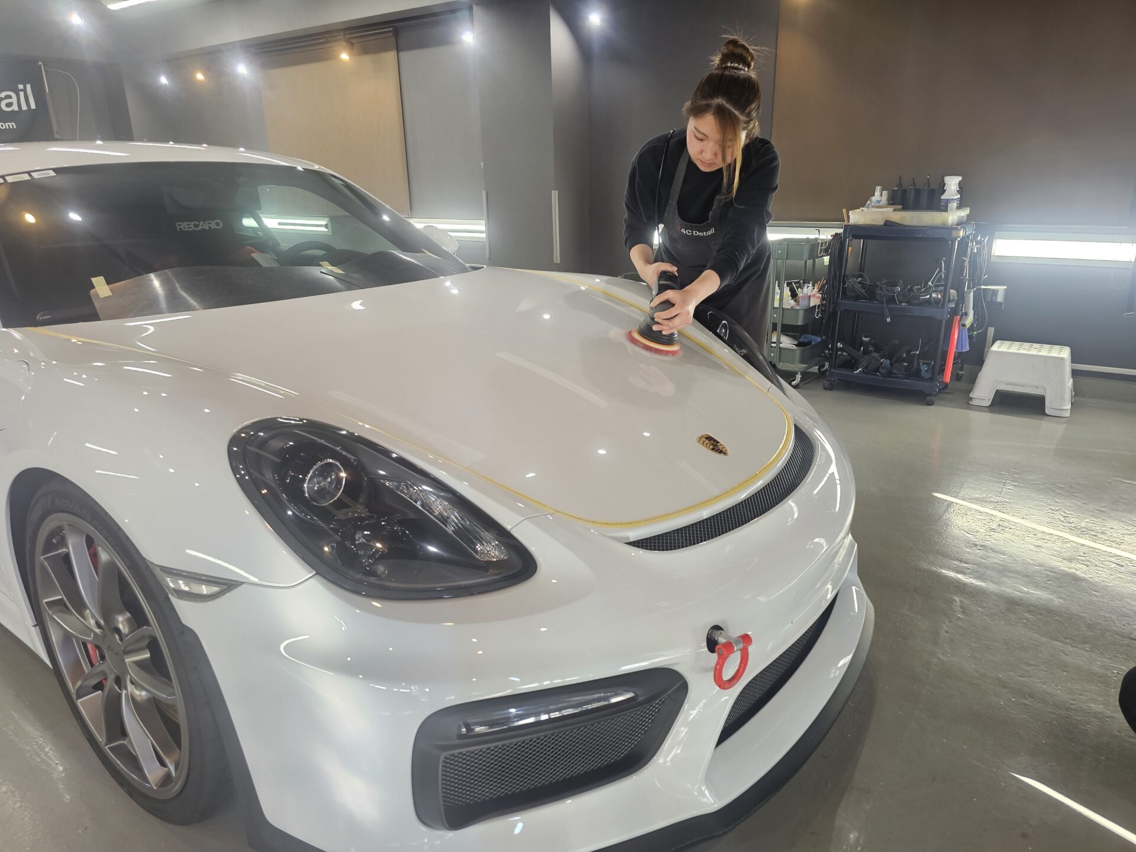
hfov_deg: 73.9
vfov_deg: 58.9
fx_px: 755
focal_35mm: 23
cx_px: 568
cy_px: 426
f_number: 1.7
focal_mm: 6.3
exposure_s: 1/100
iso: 125
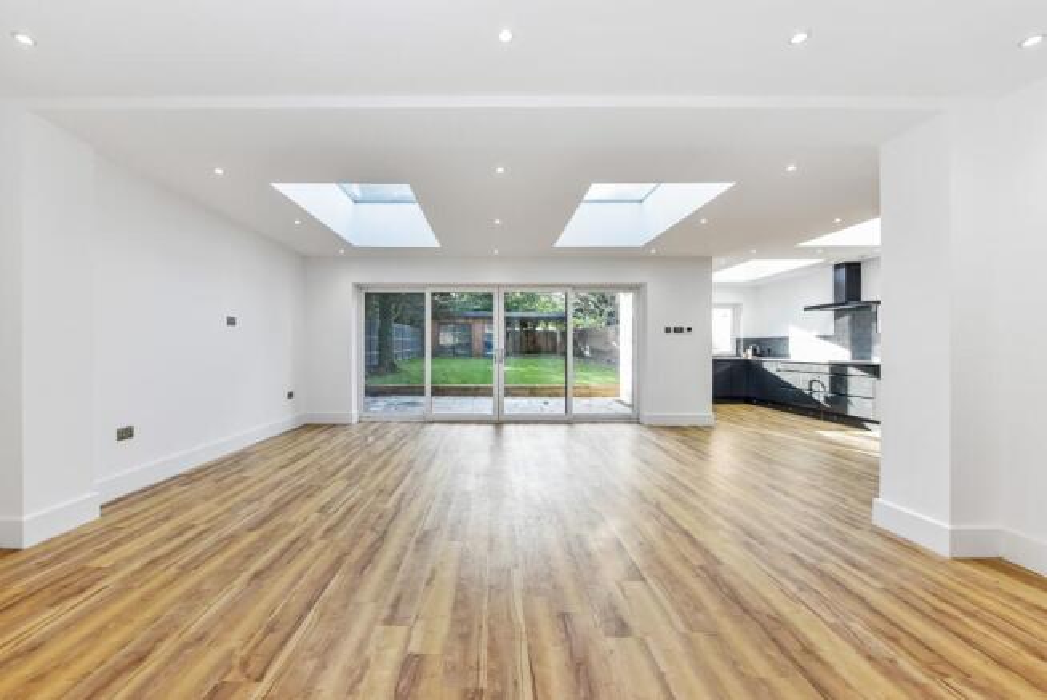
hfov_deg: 104.2
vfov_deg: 81.3
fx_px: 407
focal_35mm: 14
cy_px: 350
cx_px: 524
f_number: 8
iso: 400
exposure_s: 1/80
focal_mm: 14
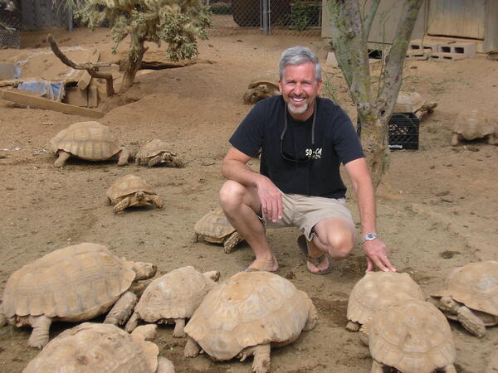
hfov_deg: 25.3
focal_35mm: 77
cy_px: 186
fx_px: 1108
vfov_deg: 19.1
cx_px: 249
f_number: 4.1
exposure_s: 1/250
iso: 50
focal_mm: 11.8
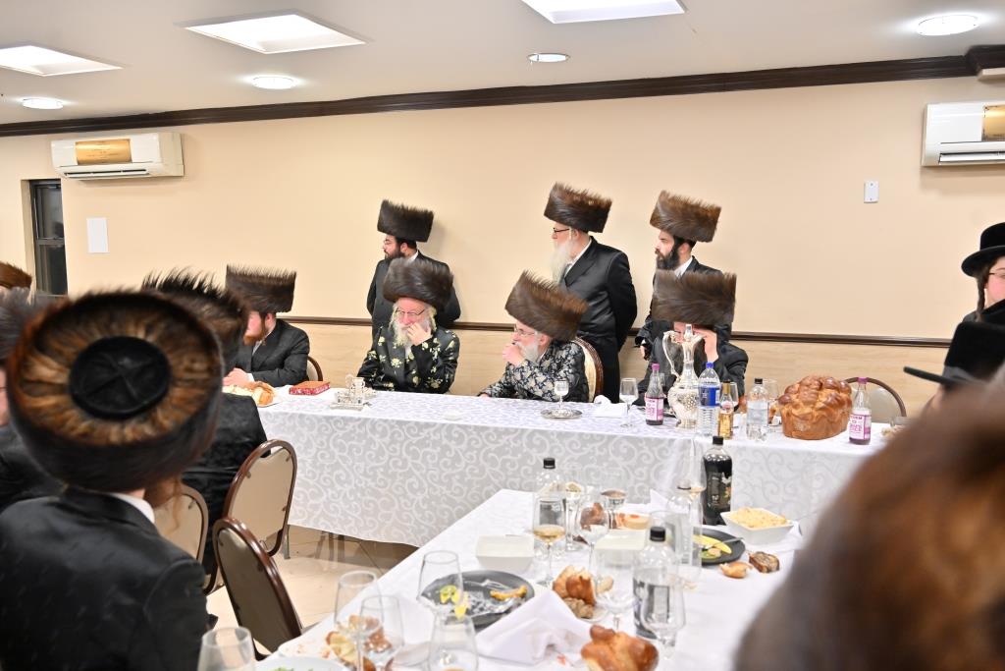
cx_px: 502
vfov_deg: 42.3
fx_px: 865
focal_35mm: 31
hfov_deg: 60.3
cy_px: 336
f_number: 4
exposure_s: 1/125
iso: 1000
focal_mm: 31
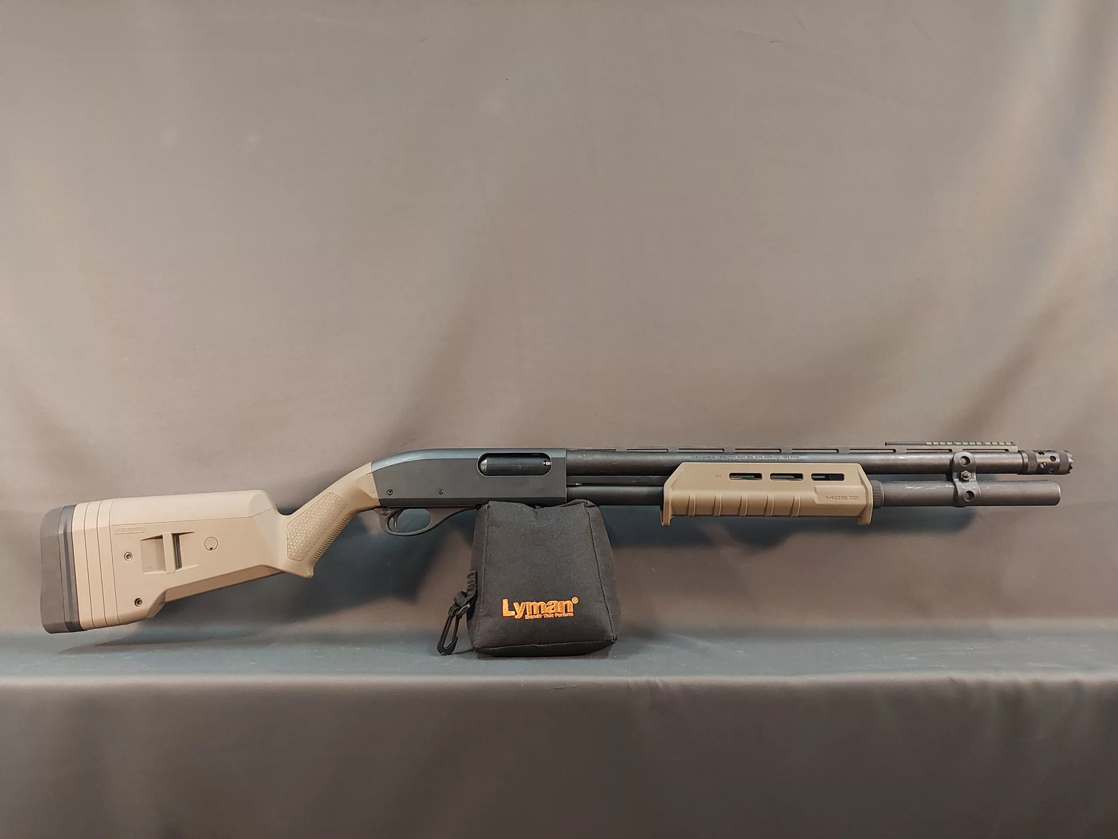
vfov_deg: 51.4
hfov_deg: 65.3
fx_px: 872
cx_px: 559
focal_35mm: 27
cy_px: 420
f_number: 1.8
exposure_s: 1/33.3
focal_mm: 4
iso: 320
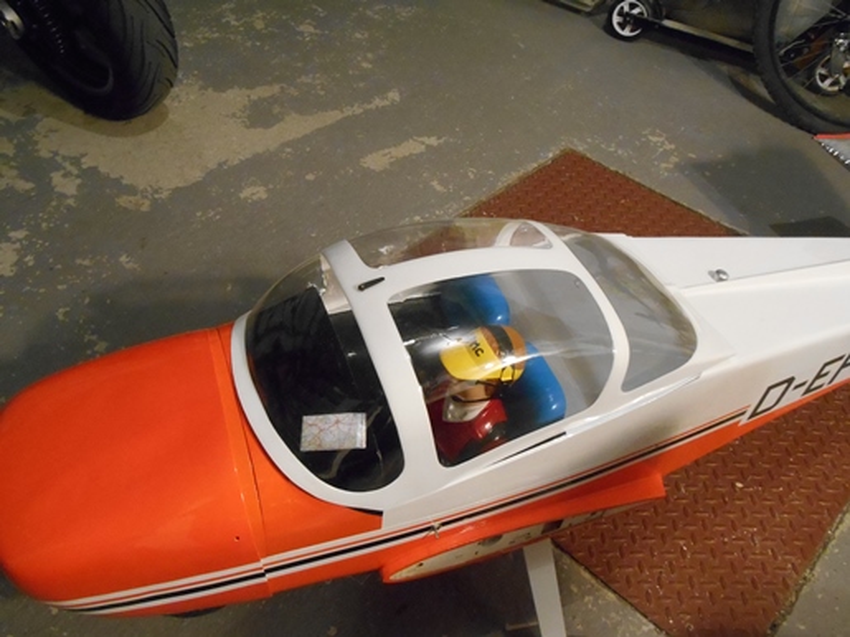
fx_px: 761
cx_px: 425
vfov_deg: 45.4
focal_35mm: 31
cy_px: 318
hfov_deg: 58.4
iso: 800
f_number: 3.6
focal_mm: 5.5
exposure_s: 1/13
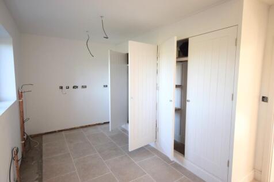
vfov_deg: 63.2
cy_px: 91
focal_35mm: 20
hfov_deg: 85.4
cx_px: 137
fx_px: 148
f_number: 4.5
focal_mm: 13
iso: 400
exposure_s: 1/60
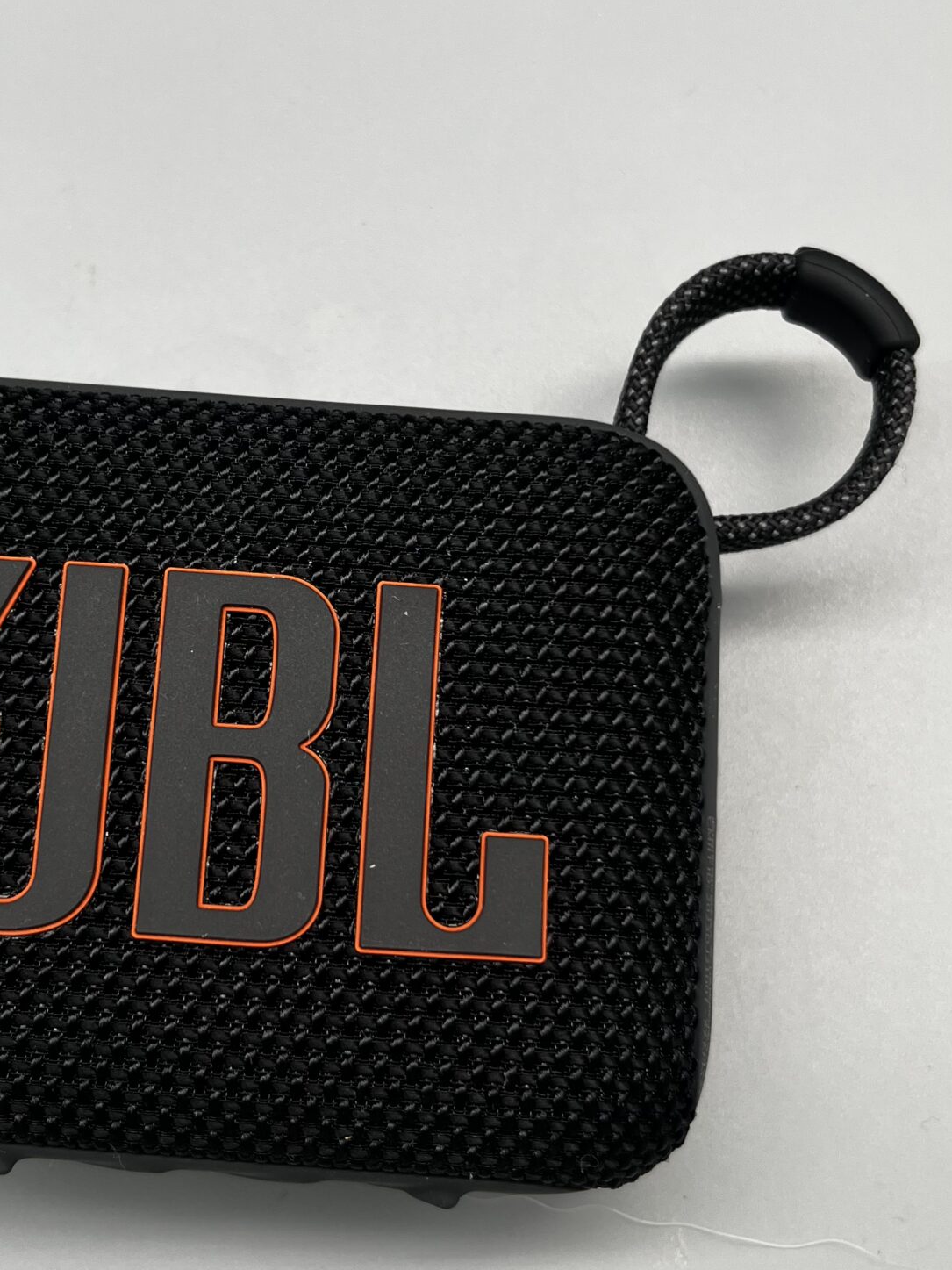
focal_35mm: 46
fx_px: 1687
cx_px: 323
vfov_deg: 41.1
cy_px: 519
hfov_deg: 31.3
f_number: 1.6
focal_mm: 5.1
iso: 40
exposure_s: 1/231
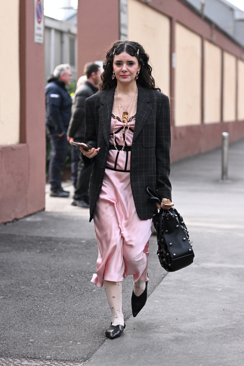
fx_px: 864
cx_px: 122
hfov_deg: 16.1
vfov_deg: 23.9
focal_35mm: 85
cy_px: 183
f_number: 2.5
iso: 2000
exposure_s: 1/400
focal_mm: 85
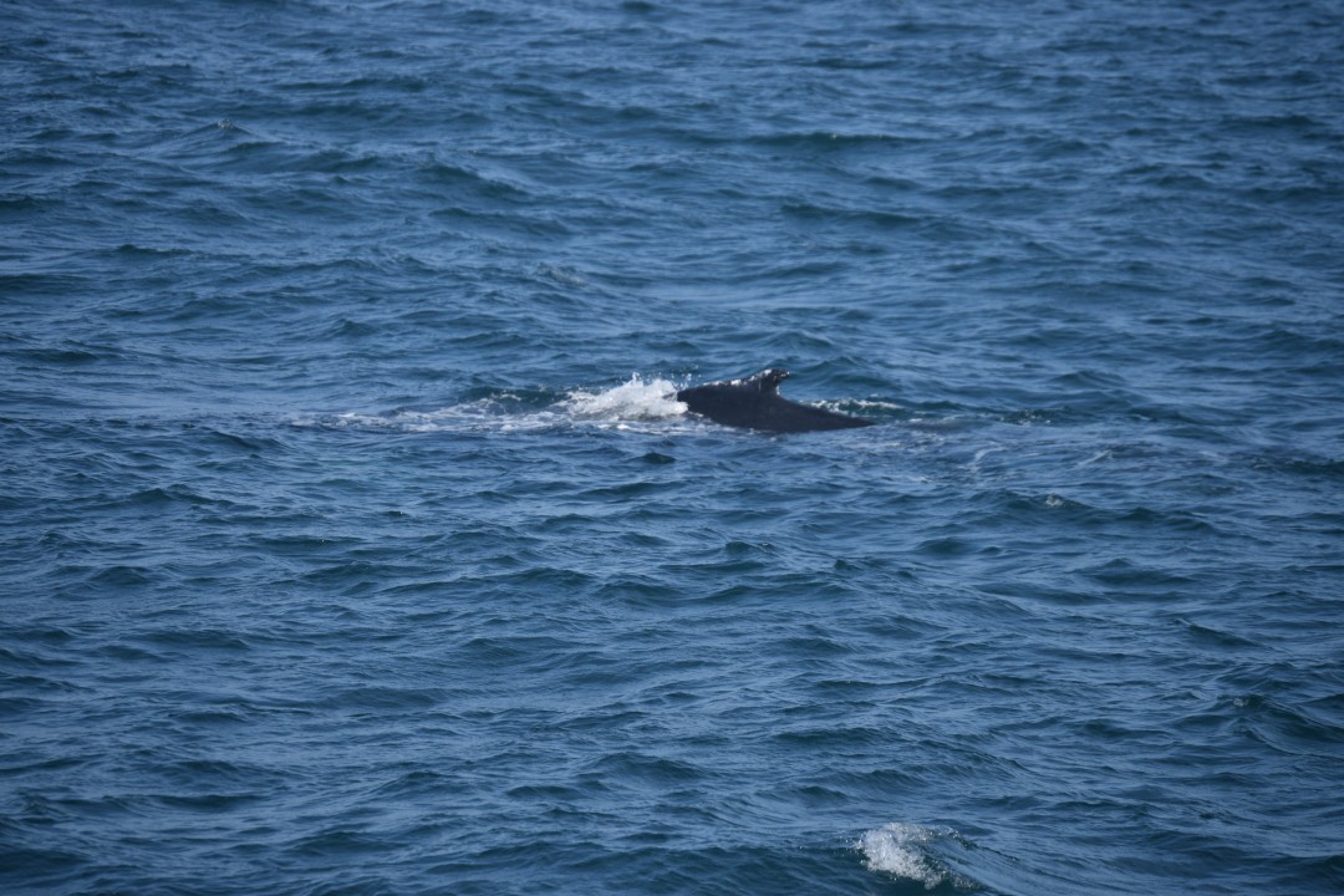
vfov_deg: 5.9
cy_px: 448
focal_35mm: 232
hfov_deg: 8.9
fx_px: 8679
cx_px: 672
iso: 200
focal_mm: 155
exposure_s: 1/1600
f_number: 5.6
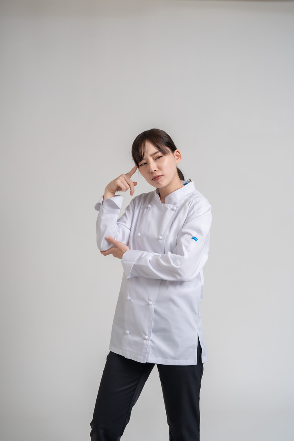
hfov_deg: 27.0
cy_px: 220
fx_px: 612
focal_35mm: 50
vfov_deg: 39.6
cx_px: 147
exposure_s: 1/160
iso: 125
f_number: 4
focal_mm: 50
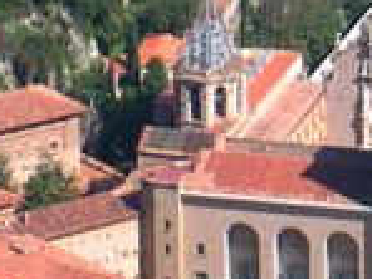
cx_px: 508
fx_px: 6459
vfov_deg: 2.5
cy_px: -38
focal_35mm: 601
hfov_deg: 3.3
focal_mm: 16.8
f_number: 4.8
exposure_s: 1/262
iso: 100
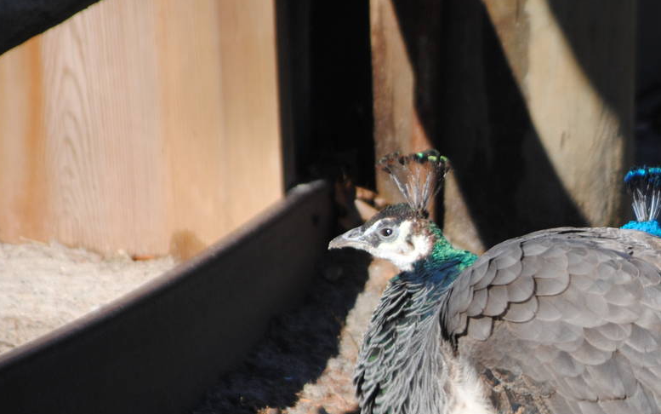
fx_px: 9081
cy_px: 297
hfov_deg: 4.2
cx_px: 617
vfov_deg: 2.6
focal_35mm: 504
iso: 200
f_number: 5.3
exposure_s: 1/500
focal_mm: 160
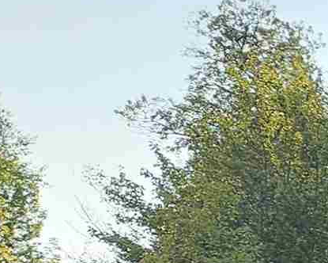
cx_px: 1067
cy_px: 448
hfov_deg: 8.9
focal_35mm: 166
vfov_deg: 9.0
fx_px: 1611
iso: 25
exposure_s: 1/507
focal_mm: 5.4
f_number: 1.8
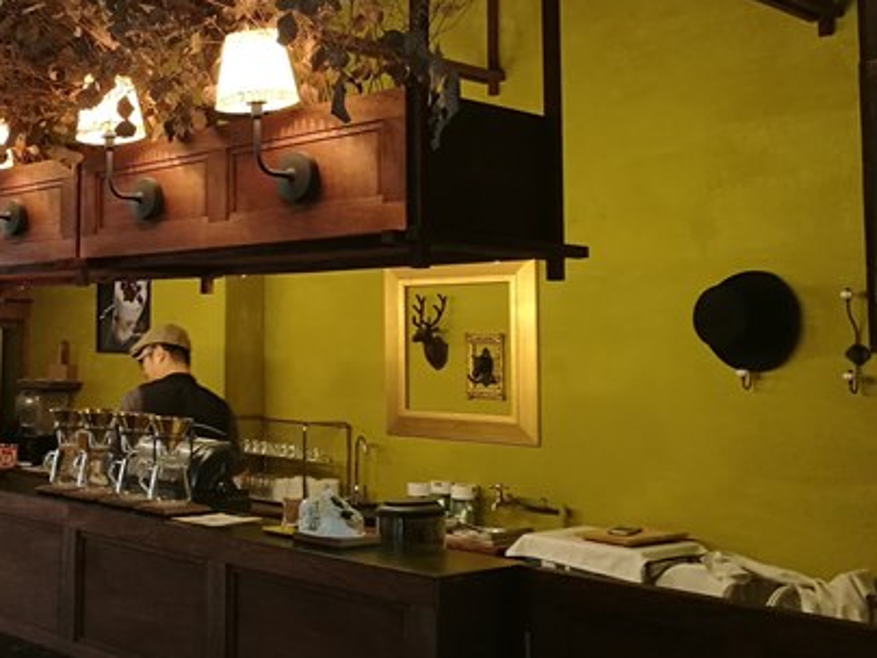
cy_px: 236
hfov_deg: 37.3
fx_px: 1216
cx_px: 104
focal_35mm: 48
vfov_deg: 30.1
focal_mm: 4.5
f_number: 2.2
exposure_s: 1/30
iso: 200
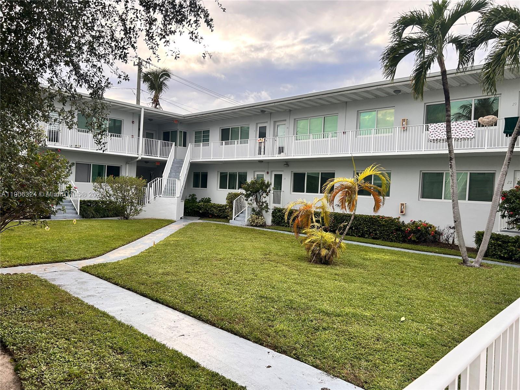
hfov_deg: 67.3
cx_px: 260
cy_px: 195
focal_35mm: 26
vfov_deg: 53.1
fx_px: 391
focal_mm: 5.7
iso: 50
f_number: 1.5
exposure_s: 1/443
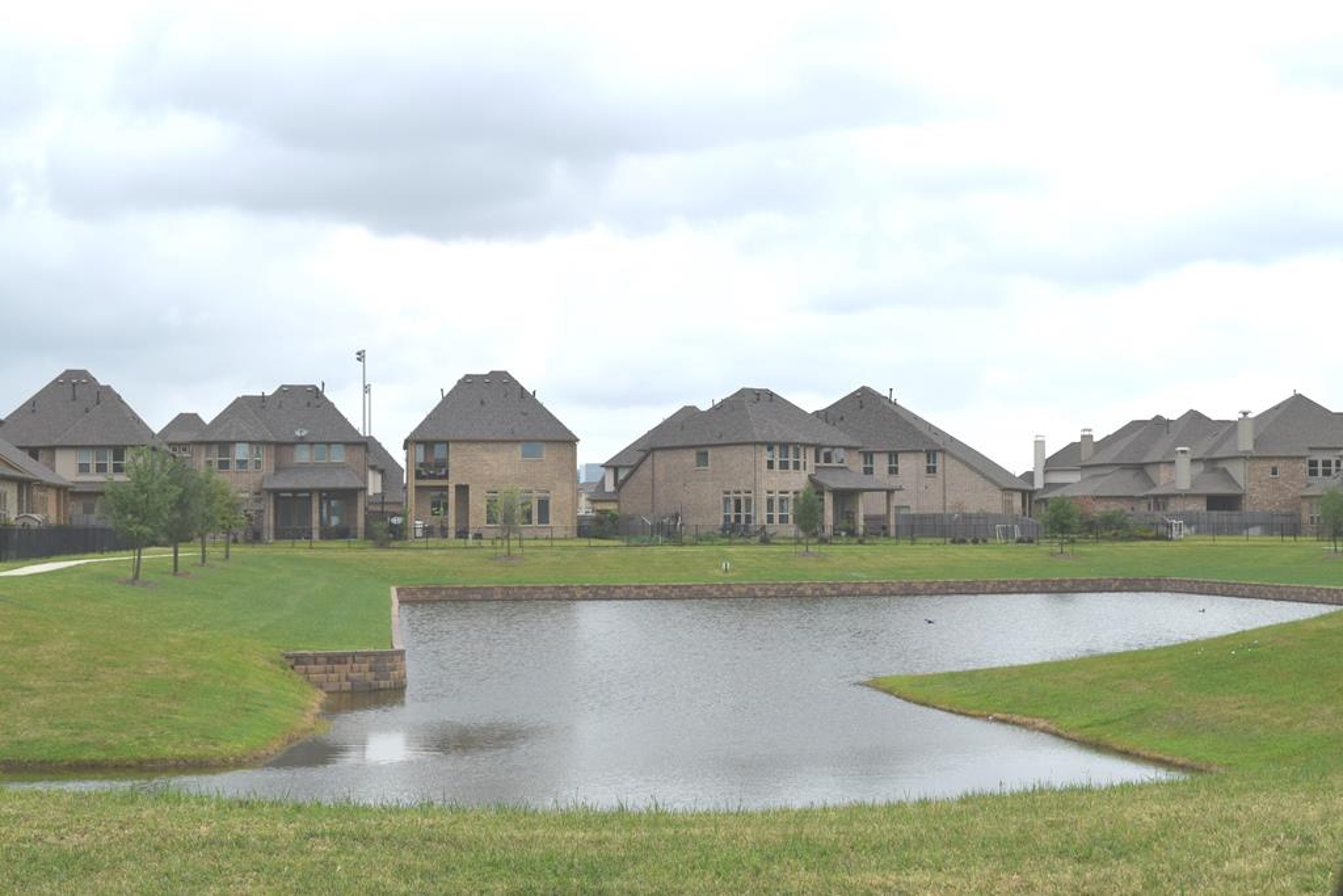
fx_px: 2127
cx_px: 672
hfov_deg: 35.0
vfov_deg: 23.8
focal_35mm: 57
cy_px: 448
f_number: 9
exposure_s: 1/320
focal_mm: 38
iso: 200
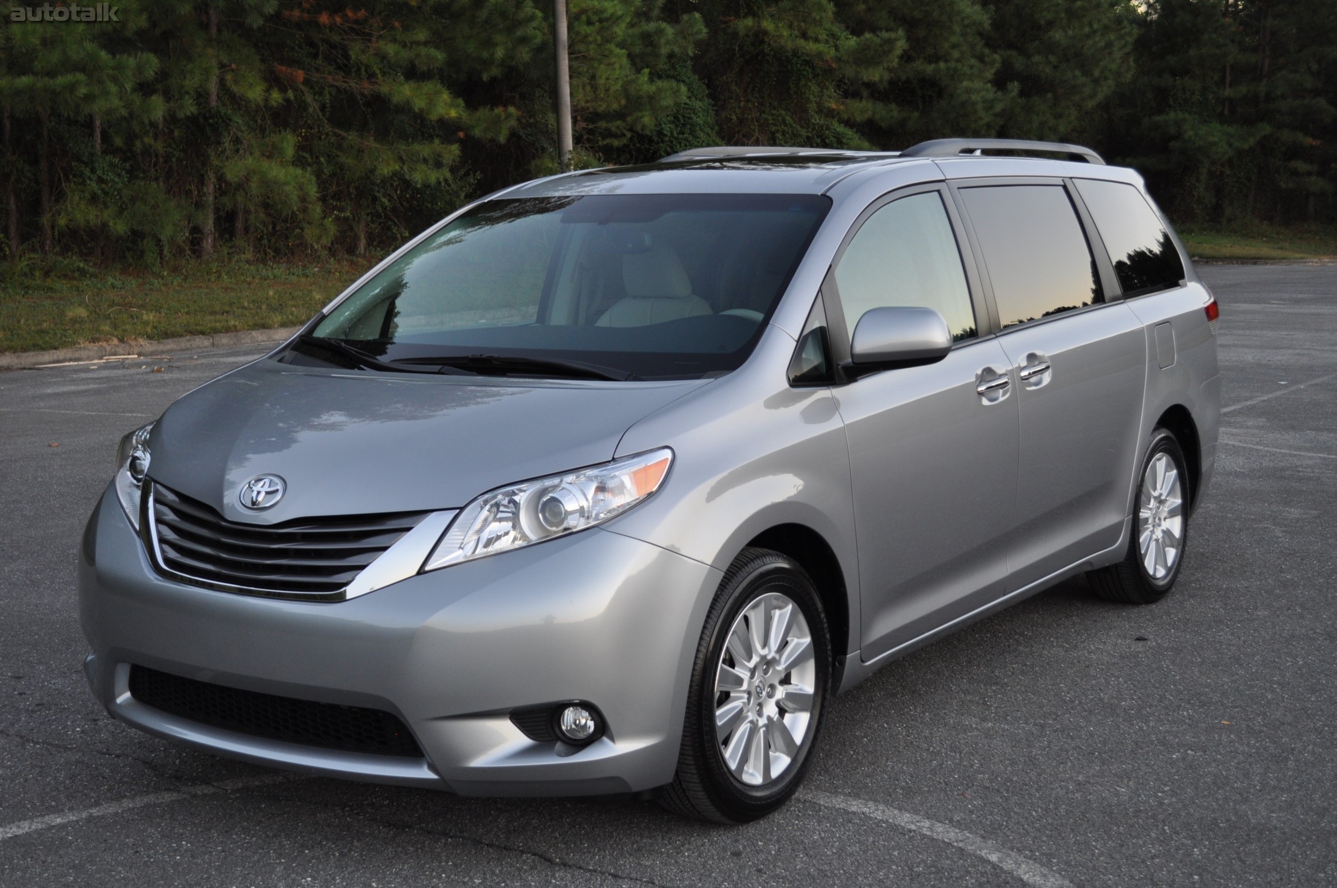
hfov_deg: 41.2
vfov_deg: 28.0
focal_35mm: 48
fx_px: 1781
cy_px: 444
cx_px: 668
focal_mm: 32
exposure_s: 1/60
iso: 400
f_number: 4.8
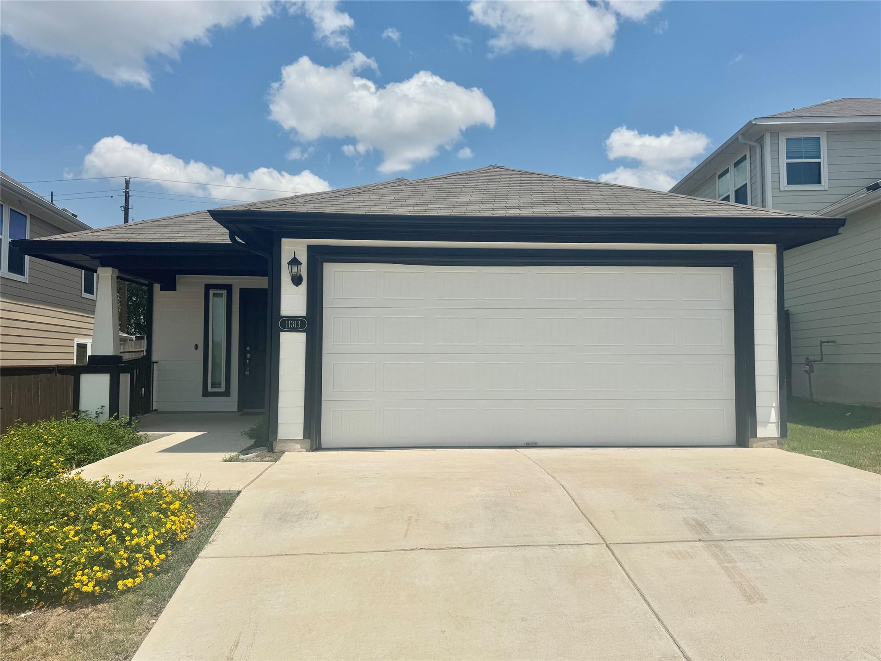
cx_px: 440
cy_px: 330
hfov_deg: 71.6
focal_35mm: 24
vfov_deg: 56.8
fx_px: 611
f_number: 1.78
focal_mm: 6.76
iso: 80
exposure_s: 1/12346
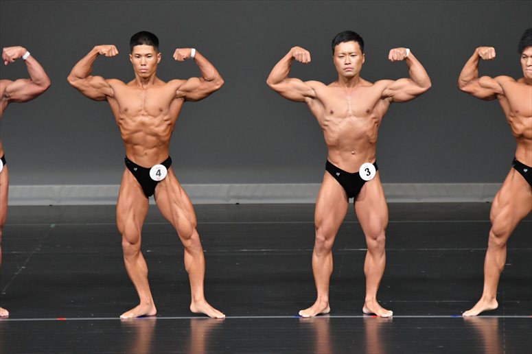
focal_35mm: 345
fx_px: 5096
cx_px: 266
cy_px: 177
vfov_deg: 4.0
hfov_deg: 6.0
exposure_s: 1/400
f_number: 5.6
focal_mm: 230
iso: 4000
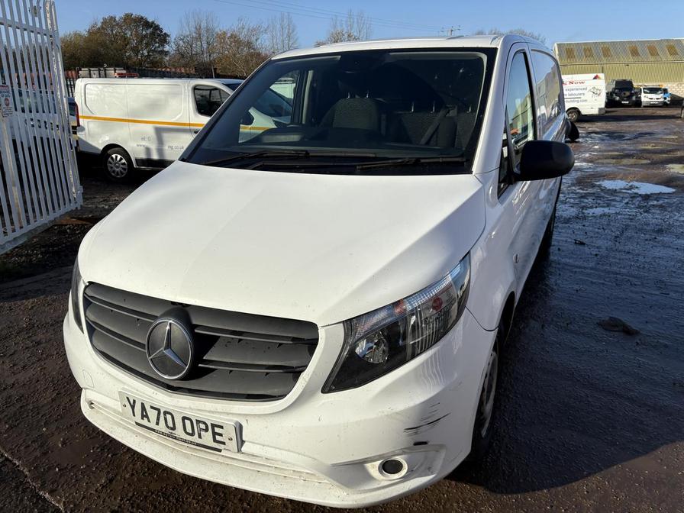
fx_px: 514
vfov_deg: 53.1
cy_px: 256
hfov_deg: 67.3
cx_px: 342
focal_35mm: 26
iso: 50
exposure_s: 1/4608
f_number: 1.6
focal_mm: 5.96
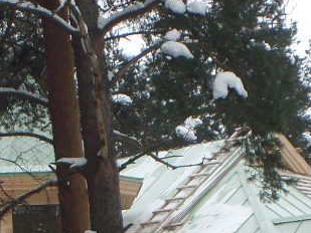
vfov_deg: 4.3
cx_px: 257
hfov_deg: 5.7
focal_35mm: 348
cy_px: 324
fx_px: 3128
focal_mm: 17.4
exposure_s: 1/154
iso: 50
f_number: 4.9
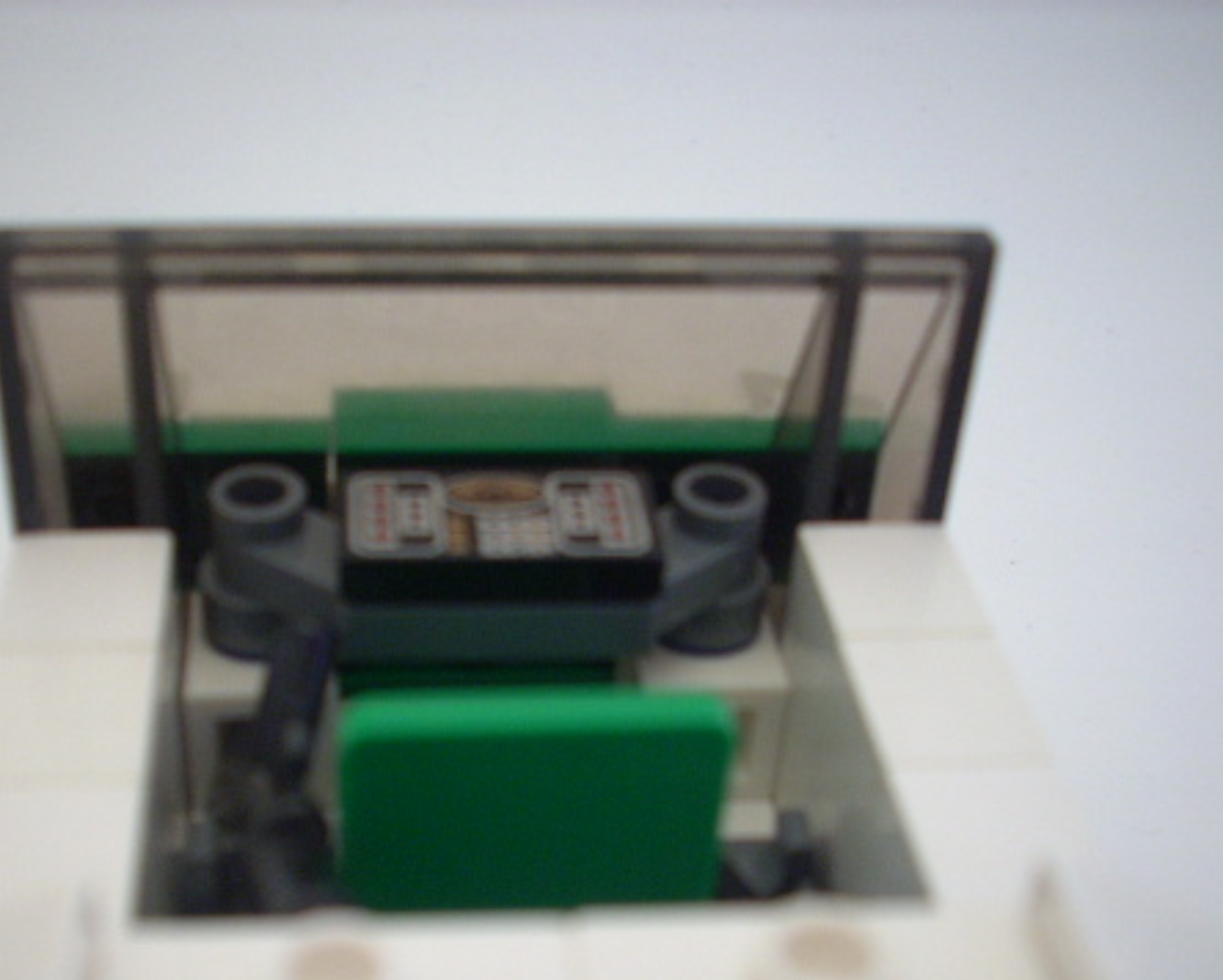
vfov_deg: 29.0
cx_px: 529
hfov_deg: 35.9
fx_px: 1884
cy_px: 650
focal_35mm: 52
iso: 113
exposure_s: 1/30
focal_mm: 6.2
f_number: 2.8
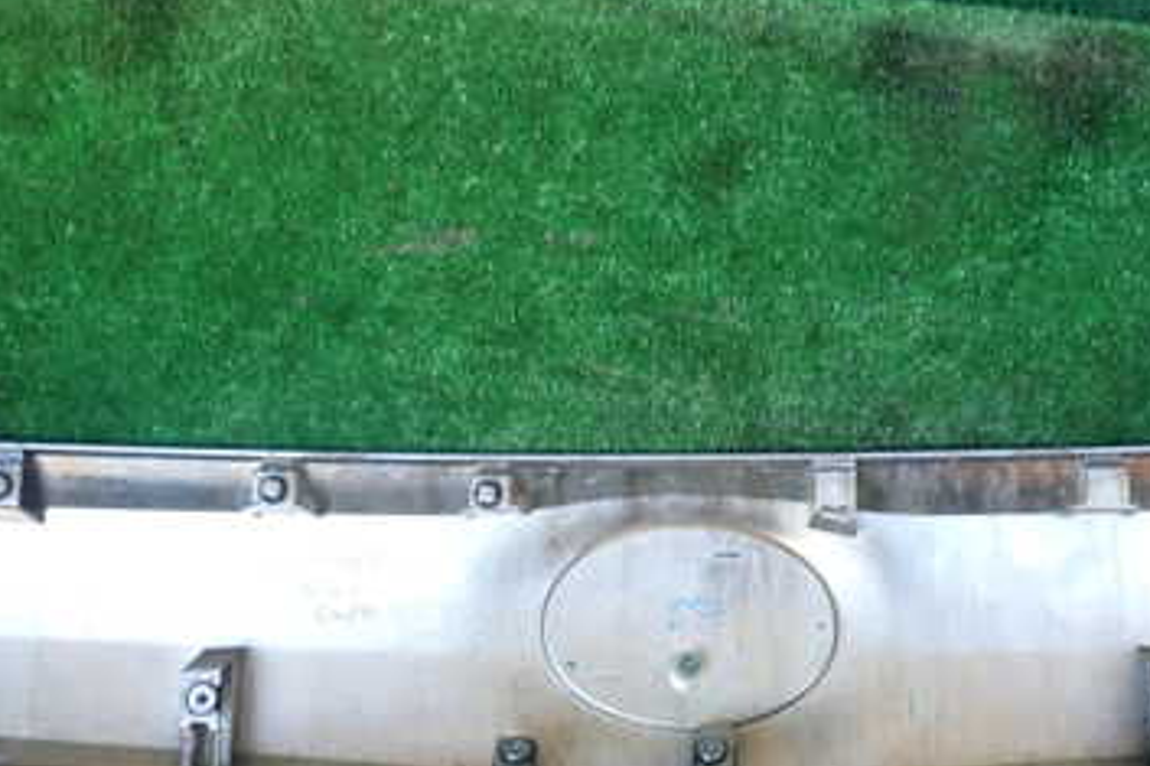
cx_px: 687
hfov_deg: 37.4
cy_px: 430
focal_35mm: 53
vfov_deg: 25.5
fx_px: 1692
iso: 200
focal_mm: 5.4
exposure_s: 1/60
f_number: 2.3
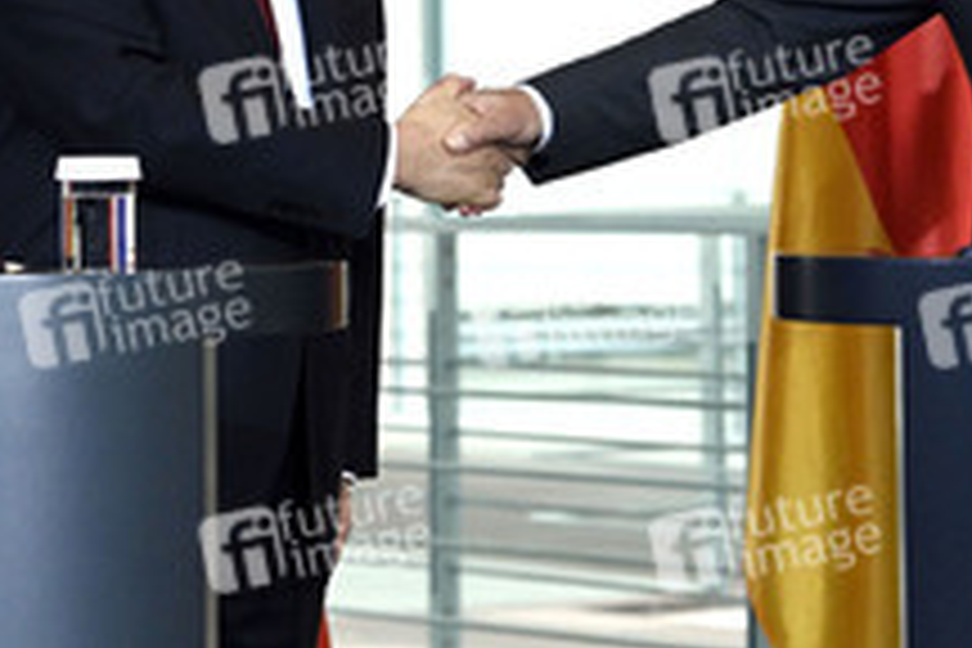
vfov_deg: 8.0
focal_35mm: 171
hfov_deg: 12.0
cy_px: -22
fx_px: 4617
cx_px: 646
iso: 6400
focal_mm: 82
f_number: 5
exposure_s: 1/800
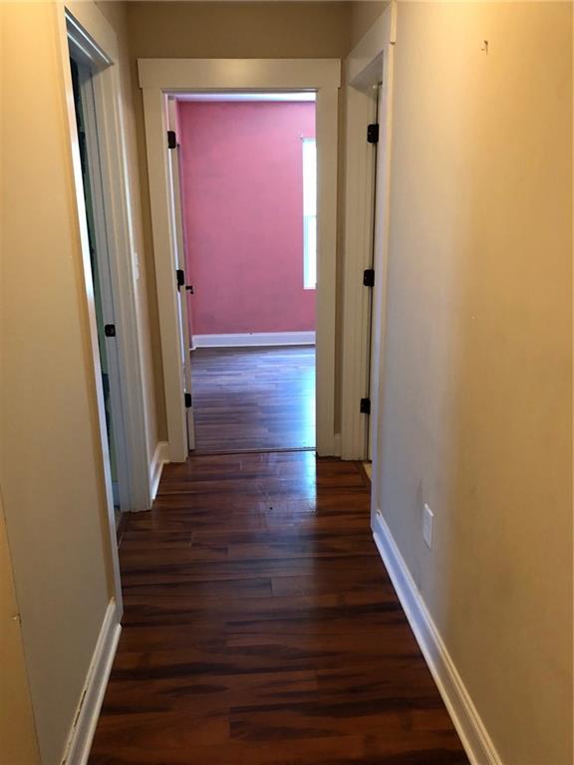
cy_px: 382
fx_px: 619
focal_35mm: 28
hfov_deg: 49.7
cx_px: 287
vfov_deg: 63.4
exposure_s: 1/15
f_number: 1.8
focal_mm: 3.99
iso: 80
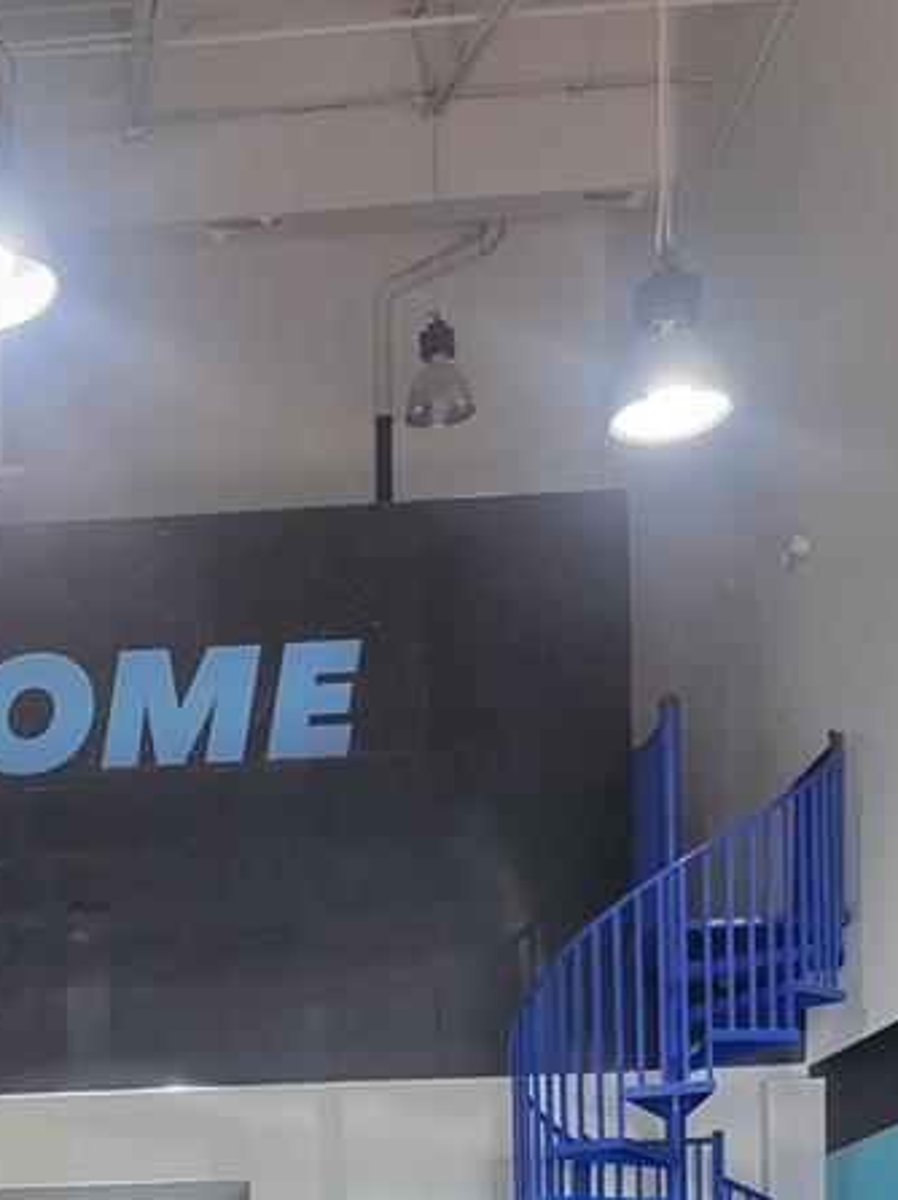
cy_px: 1504
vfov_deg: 24.7
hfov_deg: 19.9
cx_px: -142
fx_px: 2424
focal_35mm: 70
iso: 250
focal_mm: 5.4
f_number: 1.8
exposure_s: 1/120
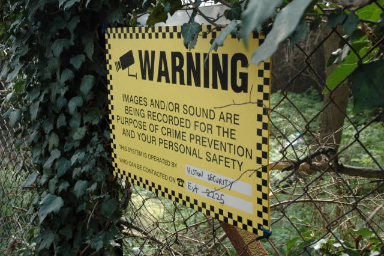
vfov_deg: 28.9
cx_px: 192
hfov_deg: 42.3
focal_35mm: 46
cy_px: 128
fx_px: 496
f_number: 10
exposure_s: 1/60
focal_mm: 31
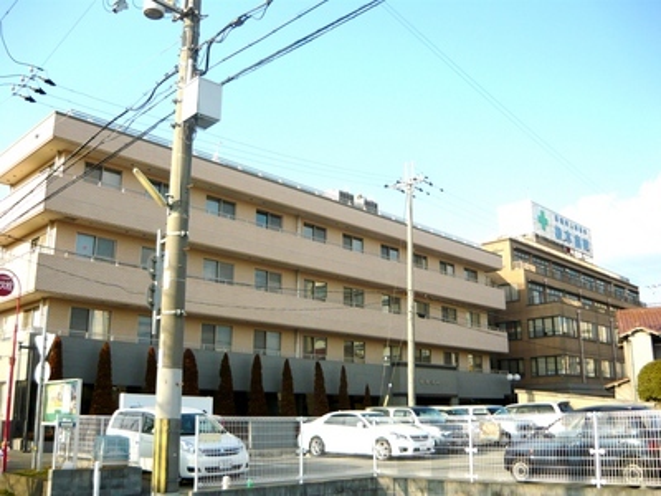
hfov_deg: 55.4
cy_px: 248
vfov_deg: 42.9
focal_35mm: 33
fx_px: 630
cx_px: 330
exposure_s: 1/800
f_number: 2.8
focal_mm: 5.5
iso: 100
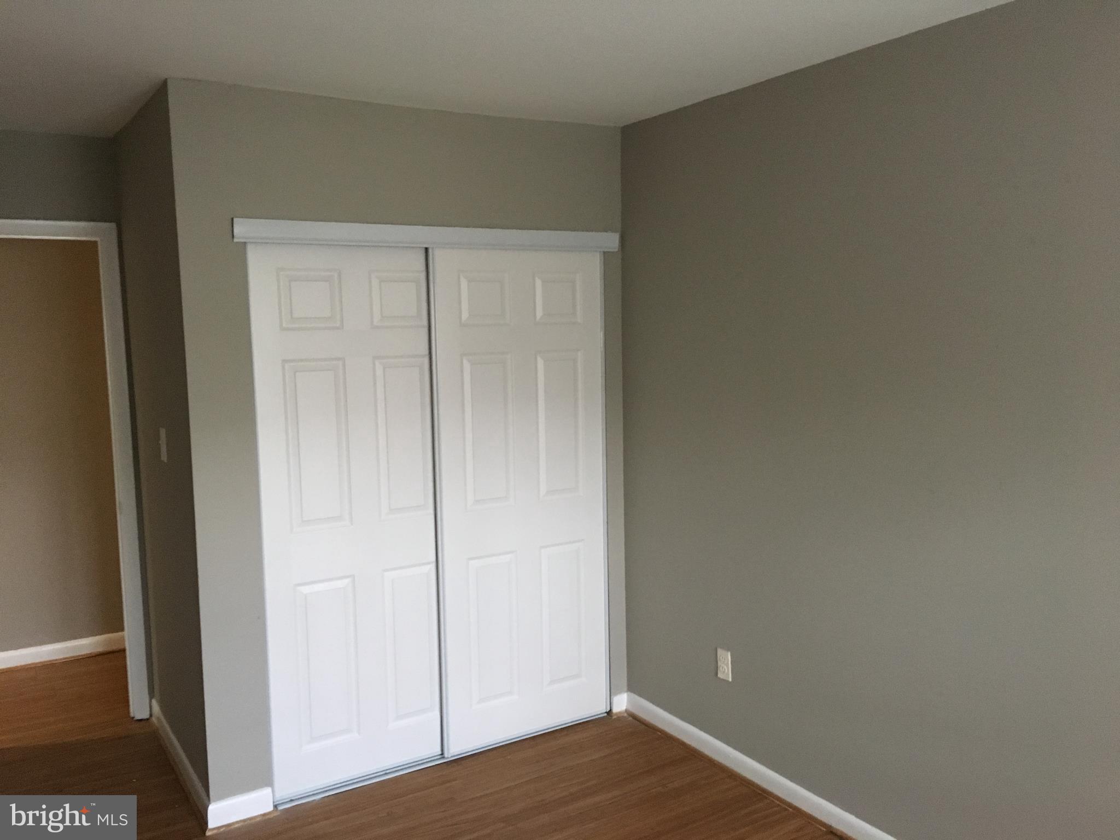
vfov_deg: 48.2
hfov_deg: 61.7
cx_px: 560
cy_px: 420
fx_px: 938
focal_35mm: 29
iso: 200
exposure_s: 1/17
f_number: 2.2
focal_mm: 4.15
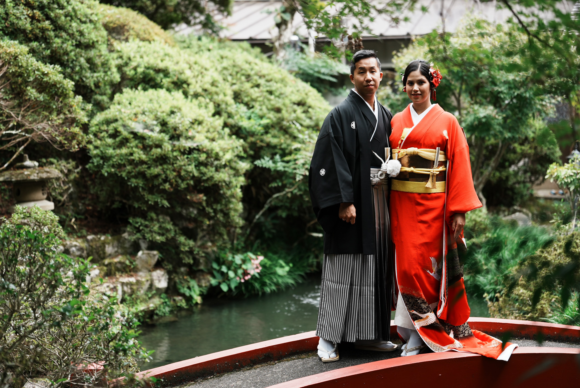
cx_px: 290
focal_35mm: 63
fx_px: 1016
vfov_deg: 21.6
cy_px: 194
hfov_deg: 31.9
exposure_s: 1/250
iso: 125
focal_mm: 63
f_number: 2
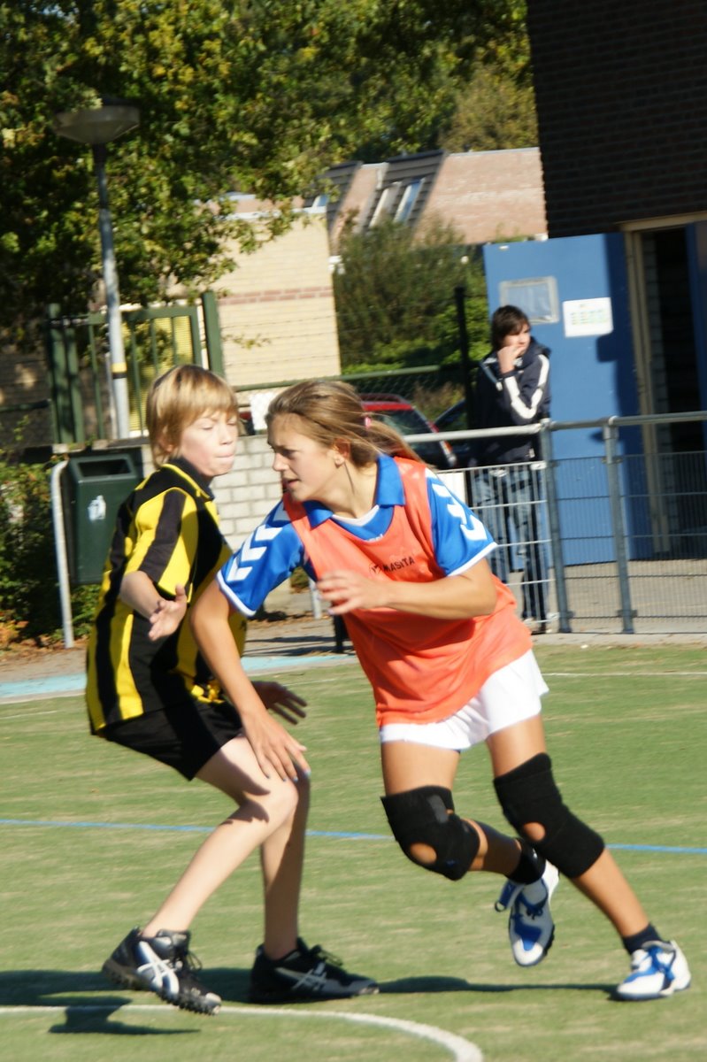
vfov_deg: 16.1
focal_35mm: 128
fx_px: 3759
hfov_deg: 10.7
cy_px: 531
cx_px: 354
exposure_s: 1/400
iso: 100
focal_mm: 85
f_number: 6.3
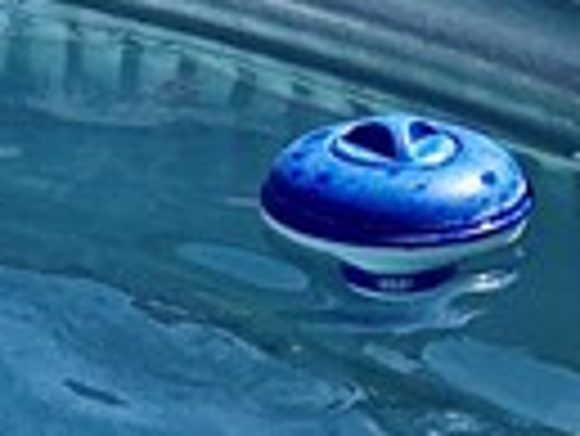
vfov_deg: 6.2
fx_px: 3857
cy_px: -593
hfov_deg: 8.4
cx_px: -283
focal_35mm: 230
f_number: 2.2
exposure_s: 1/1570
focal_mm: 4.15
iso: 25
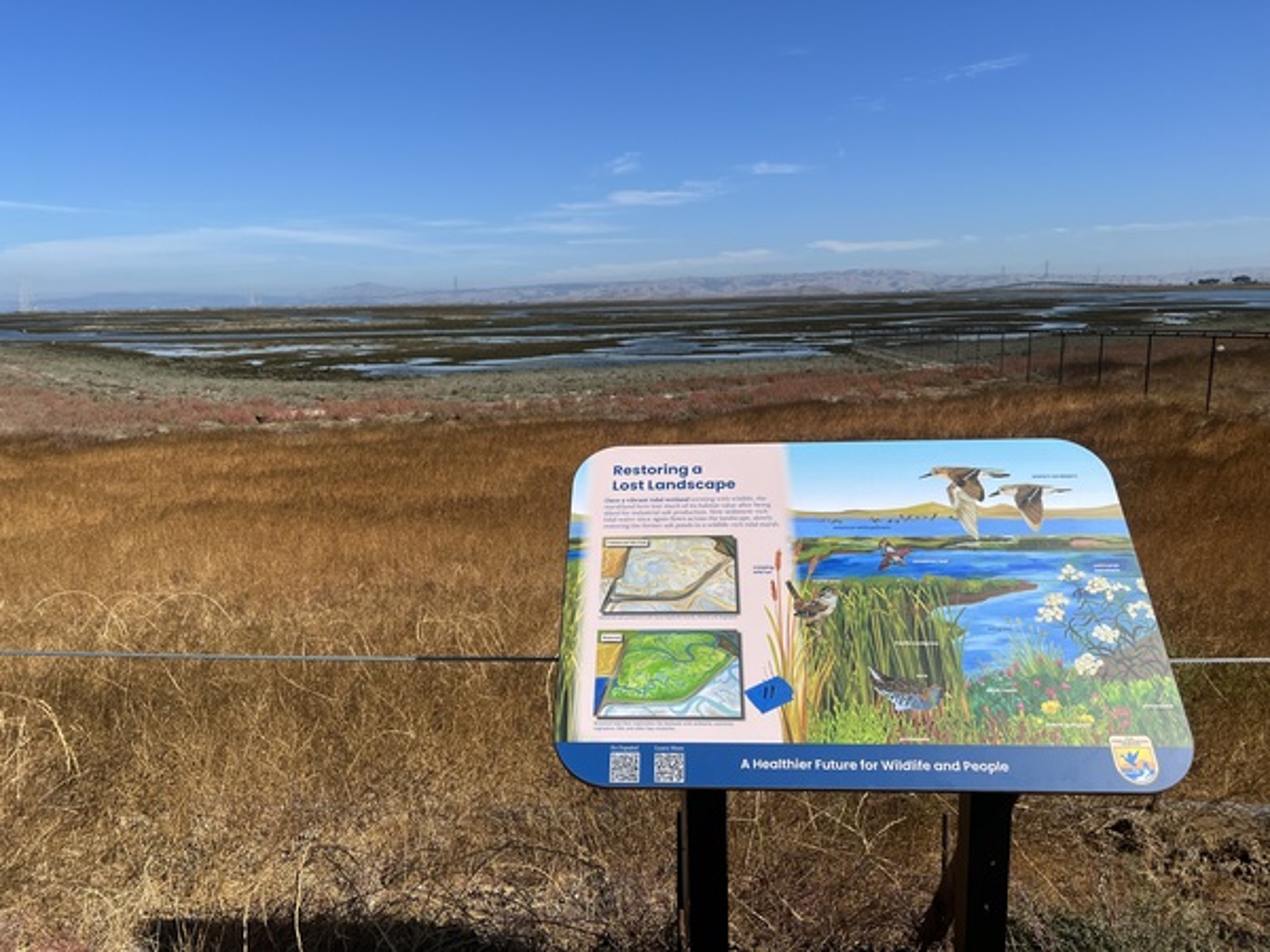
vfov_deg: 53.1
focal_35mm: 26
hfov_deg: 67.3
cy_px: 476
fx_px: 954
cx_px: 635
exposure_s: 1/6993
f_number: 1.5
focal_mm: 5.7
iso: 50
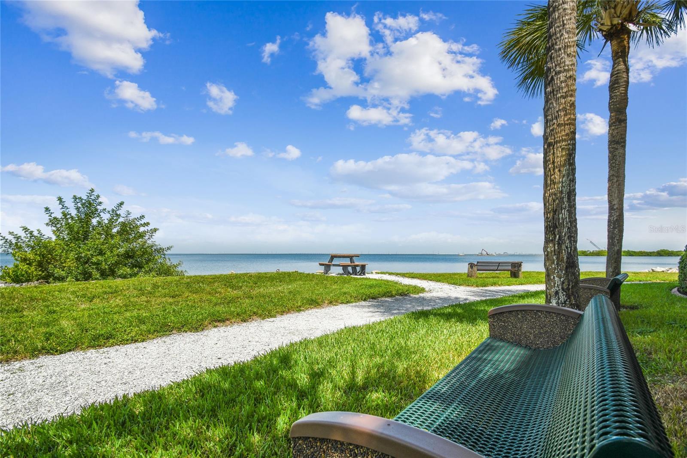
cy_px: 229
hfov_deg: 100.4
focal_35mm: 15
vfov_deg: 77.3
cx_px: 344
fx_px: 286
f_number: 7.1
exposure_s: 1/640
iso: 100
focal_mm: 10
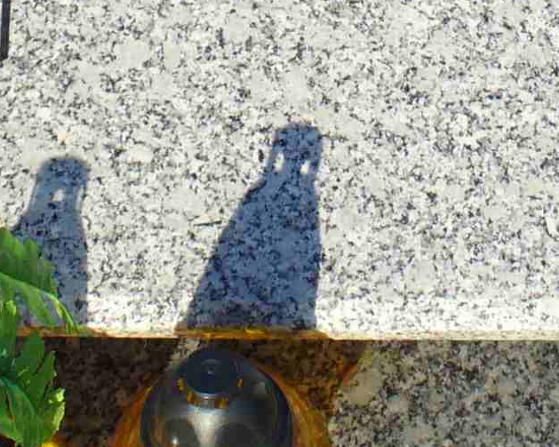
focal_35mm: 147
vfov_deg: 10.4
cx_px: 371
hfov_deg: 13.1
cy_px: -68
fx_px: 2432
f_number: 5.6
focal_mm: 6.1
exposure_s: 1/200
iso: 80
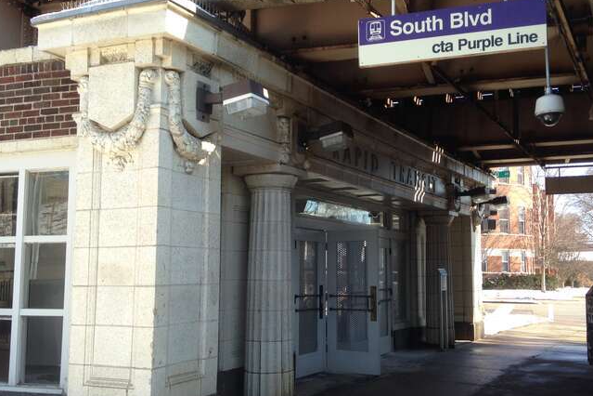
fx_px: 708
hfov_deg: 45.4
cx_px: 321
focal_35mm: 43
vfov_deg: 31.2
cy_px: 207
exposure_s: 1/350
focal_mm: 4.12
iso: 50
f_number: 2.4
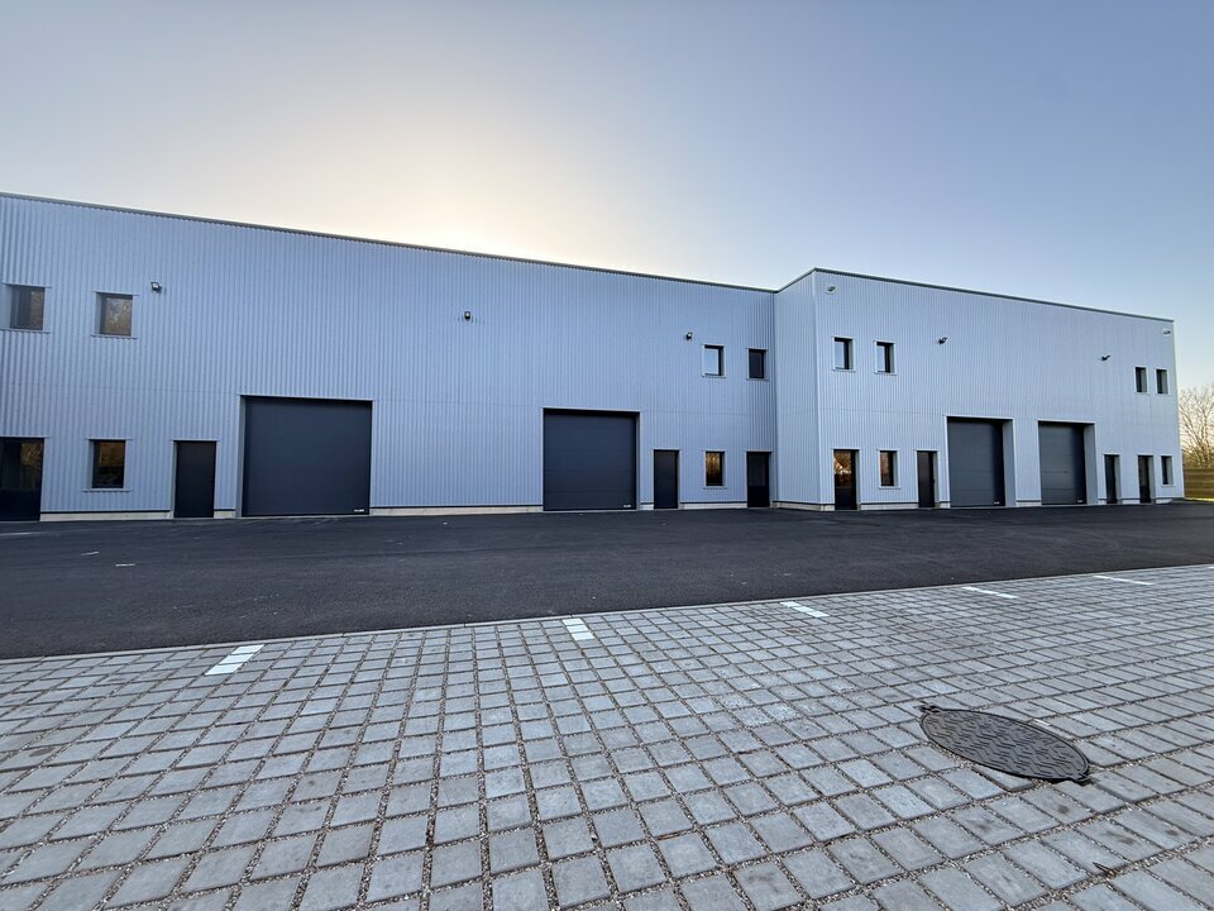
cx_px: 607
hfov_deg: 102.1
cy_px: 456
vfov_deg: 85.7
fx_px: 491
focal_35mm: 14
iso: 64
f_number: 2.2
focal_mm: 2.22
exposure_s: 1/430
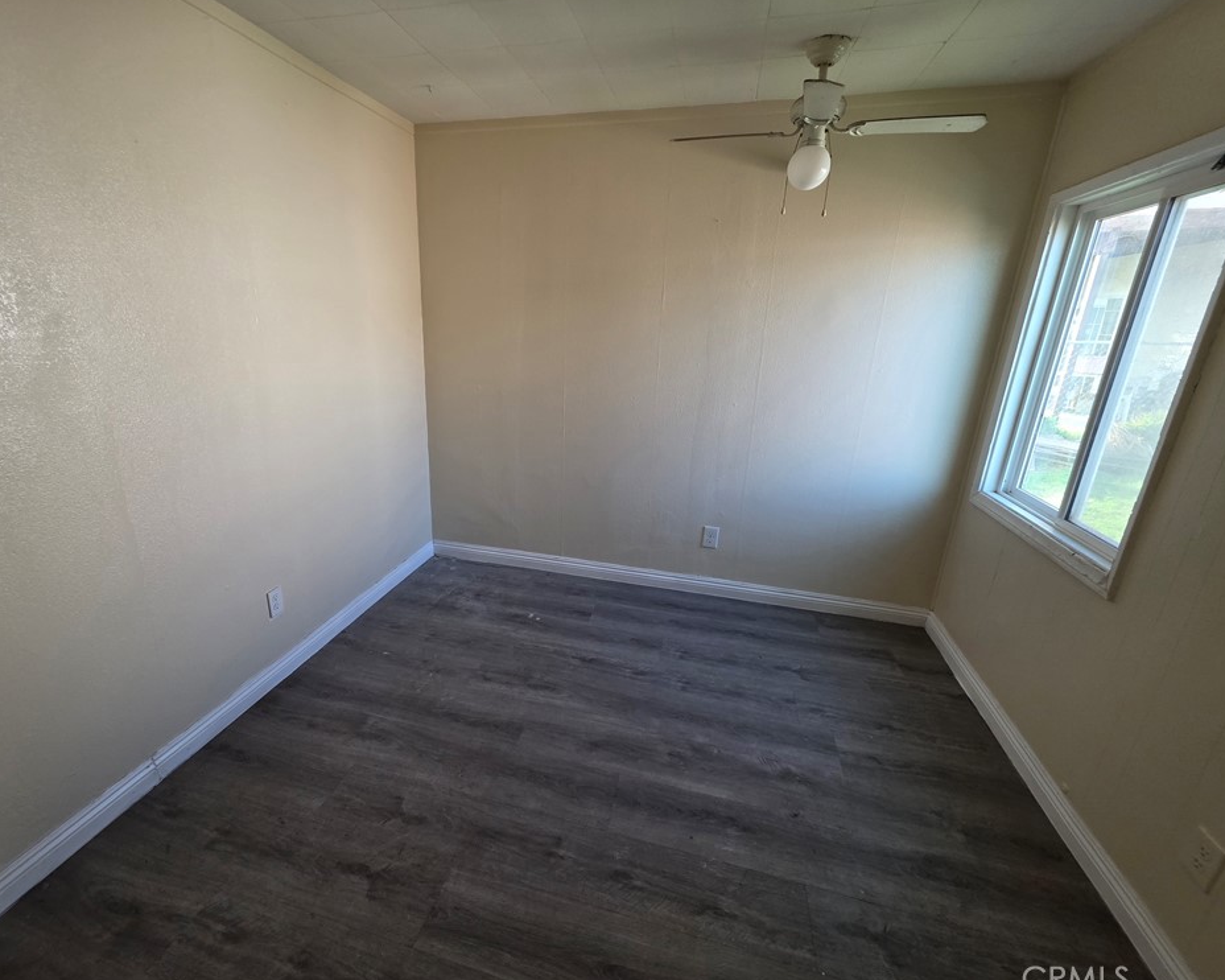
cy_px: 490
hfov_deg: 100.5
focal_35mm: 14
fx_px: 507
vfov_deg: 88.0
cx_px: 566
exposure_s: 1/120
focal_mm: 2.2
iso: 200
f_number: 1.9
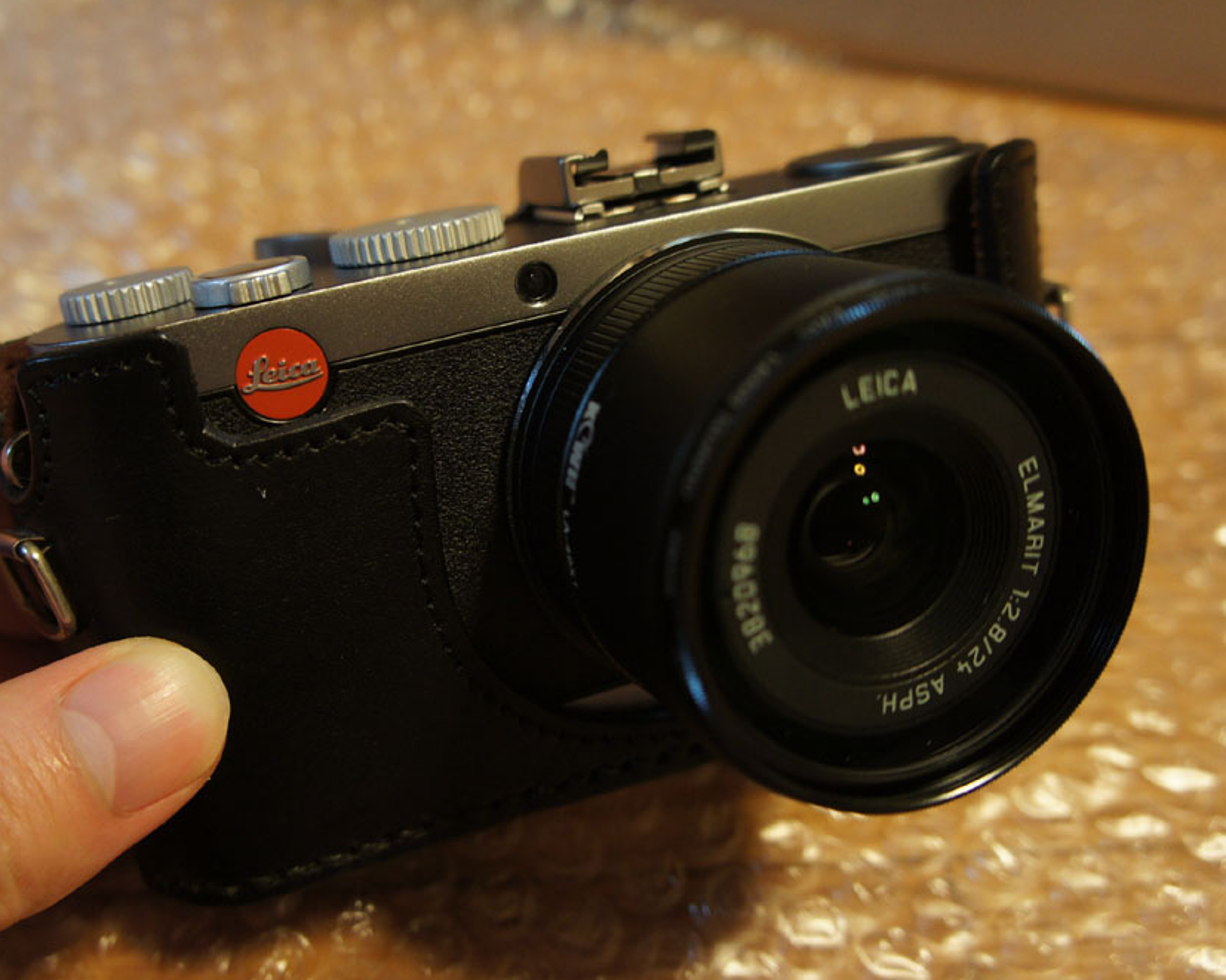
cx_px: 519
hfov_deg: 49.4
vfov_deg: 40.5
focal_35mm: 37
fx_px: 1327
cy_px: 497
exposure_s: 1/40
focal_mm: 21
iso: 1000
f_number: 4
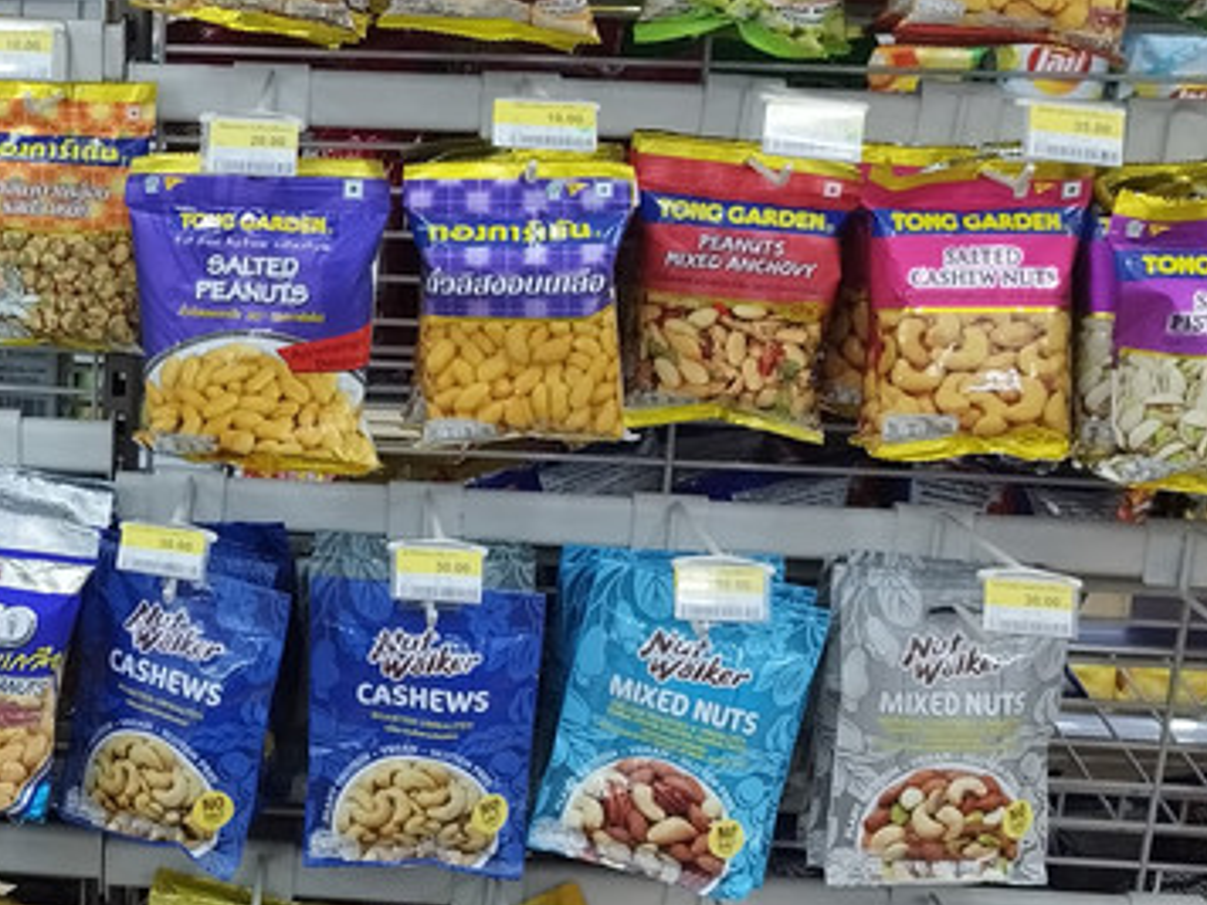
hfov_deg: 26.0
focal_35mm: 72
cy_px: 424
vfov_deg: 20.4
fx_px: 2511
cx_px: 76
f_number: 1.89
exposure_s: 1/50
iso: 210
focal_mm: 5.89
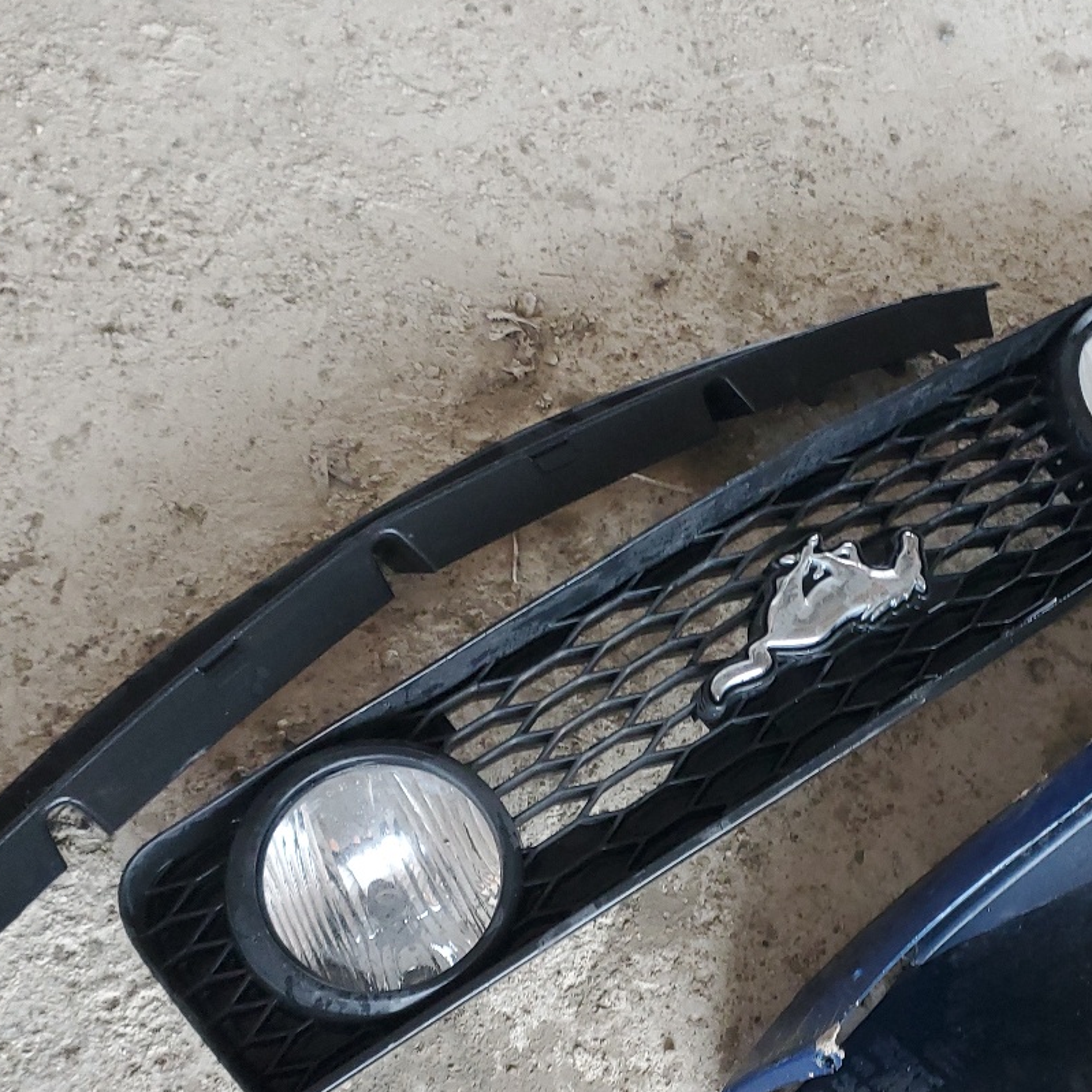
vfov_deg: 36.4
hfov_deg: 36.1
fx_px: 1642
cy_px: 735
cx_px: 791
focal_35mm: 46
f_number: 1.5
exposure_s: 1/60.2
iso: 177
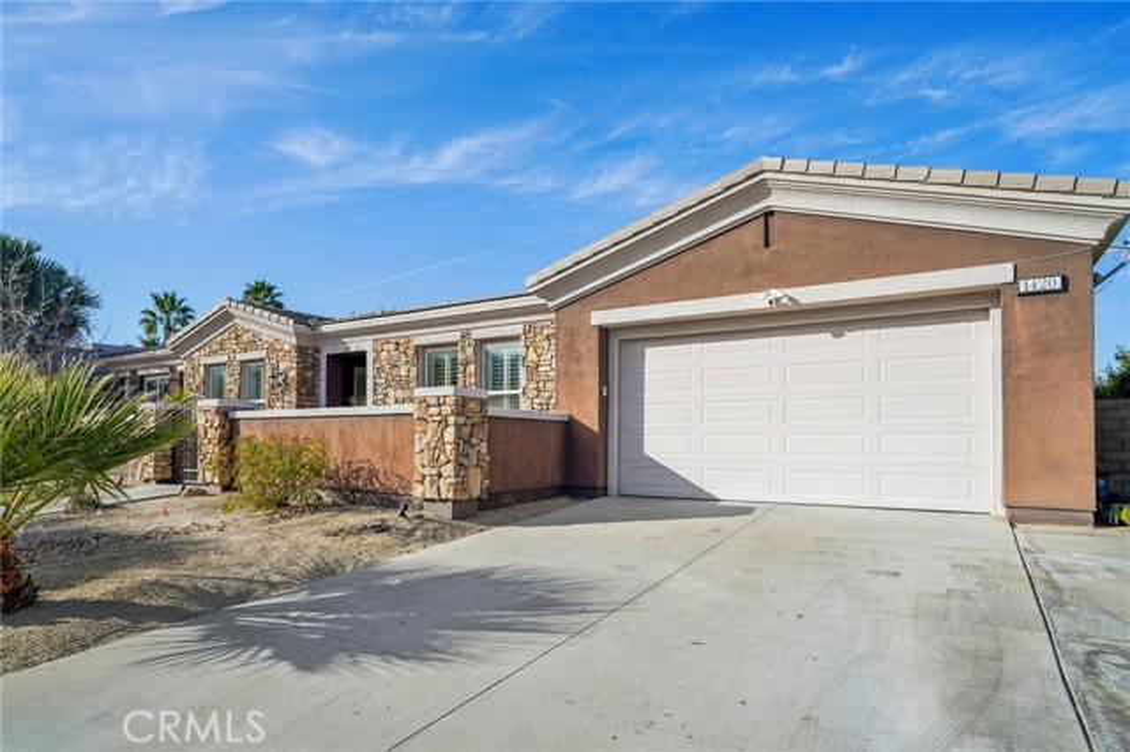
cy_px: 376
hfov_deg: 86.9
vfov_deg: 64.5
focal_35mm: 19
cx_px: 565
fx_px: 596
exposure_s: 1/400
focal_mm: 19
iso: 100
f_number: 8
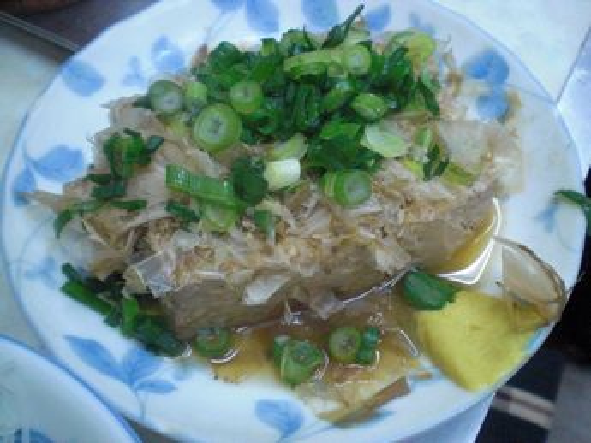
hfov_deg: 49.0
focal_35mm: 38
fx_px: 649
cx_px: 296
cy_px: 222
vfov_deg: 37.7
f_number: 3.1
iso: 800
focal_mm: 6.3
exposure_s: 1/100
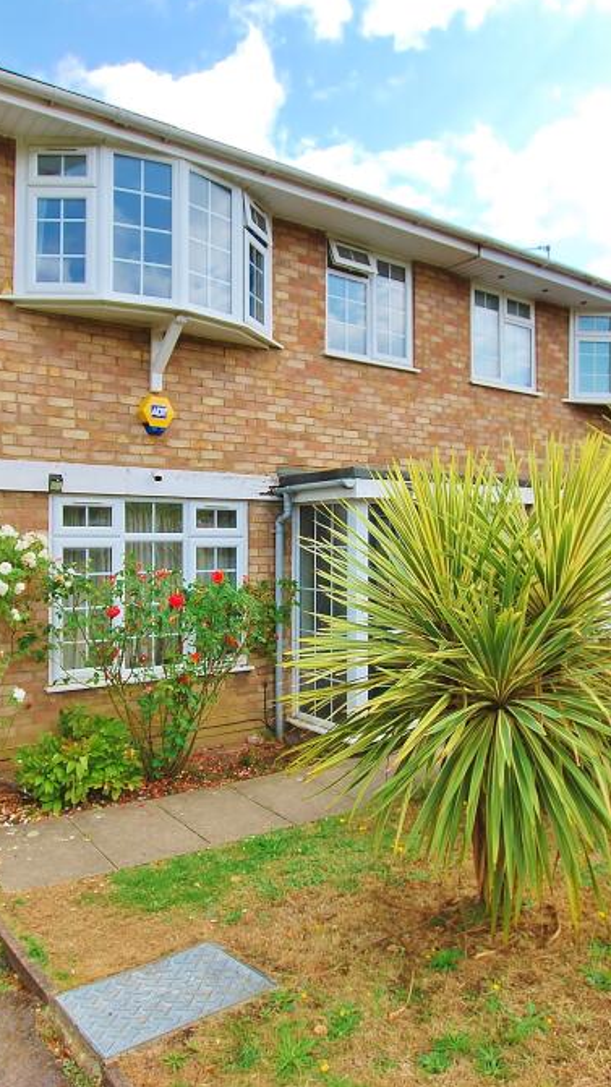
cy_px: 534
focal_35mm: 24
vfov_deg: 76.3
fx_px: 692
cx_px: 276
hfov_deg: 47.6
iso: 100
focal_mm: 10
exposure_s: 1/160
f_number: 6.3
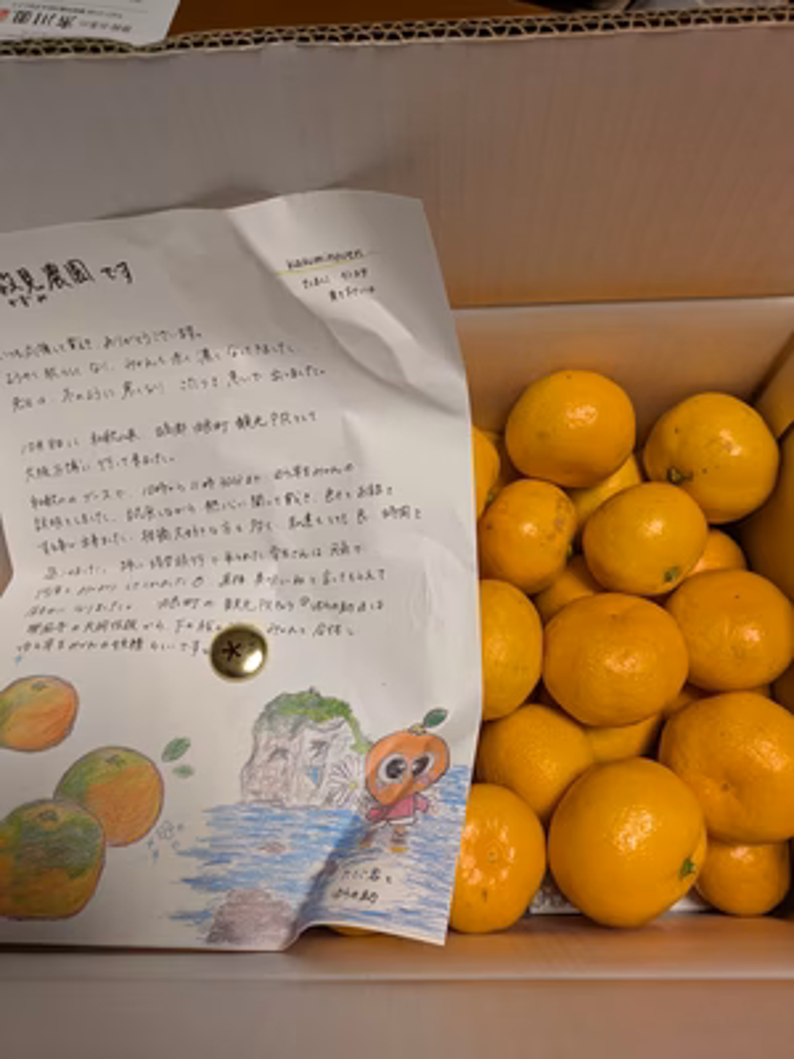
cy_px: 530
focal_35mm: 25
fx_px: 765
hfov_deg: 54.9
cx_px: 397
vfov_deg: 69.4
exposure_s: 1/33.3
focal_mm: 5.43
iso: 63
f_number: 1.89
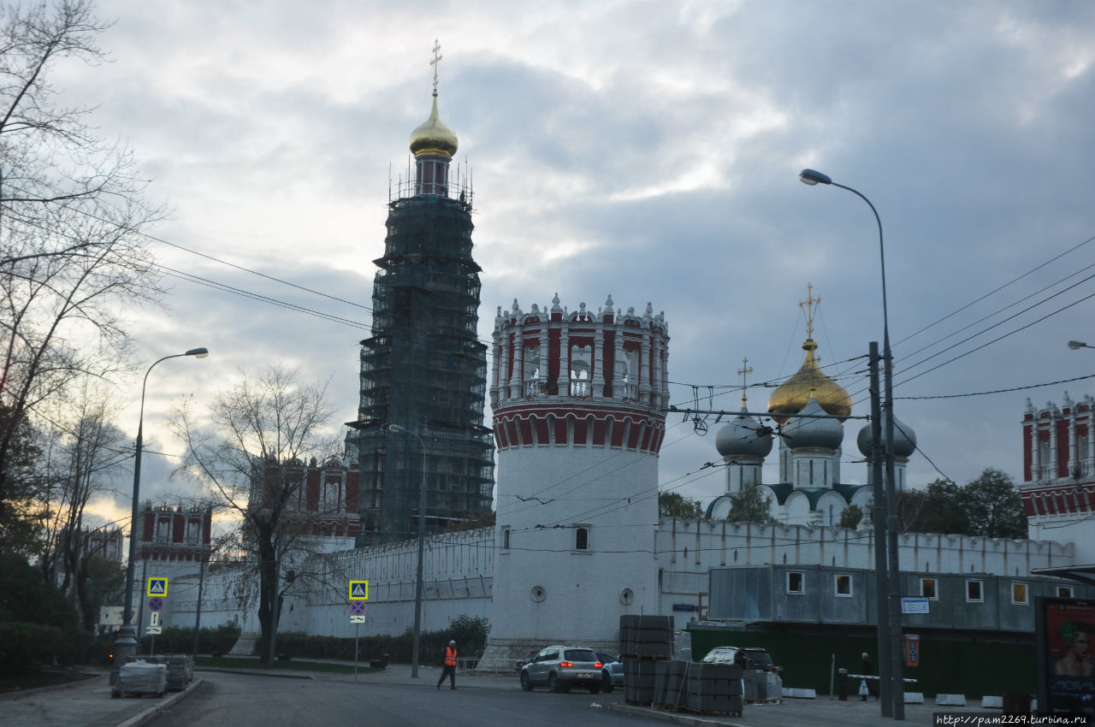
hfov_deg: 33.4
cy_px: 364
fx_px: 1823
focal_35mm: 60
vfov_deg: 22.6
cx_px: 548
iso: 400
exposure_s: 1/25
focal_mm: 40
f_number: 7.1
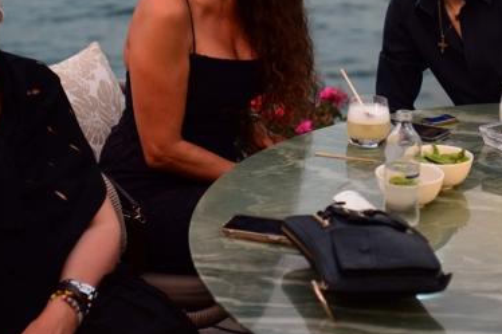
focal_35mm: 107
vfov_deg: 12.7
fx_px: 1491
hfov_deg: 19.1
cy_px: 64
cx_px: 197
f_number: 2.8
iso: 400
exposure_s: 1/40
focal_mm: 50
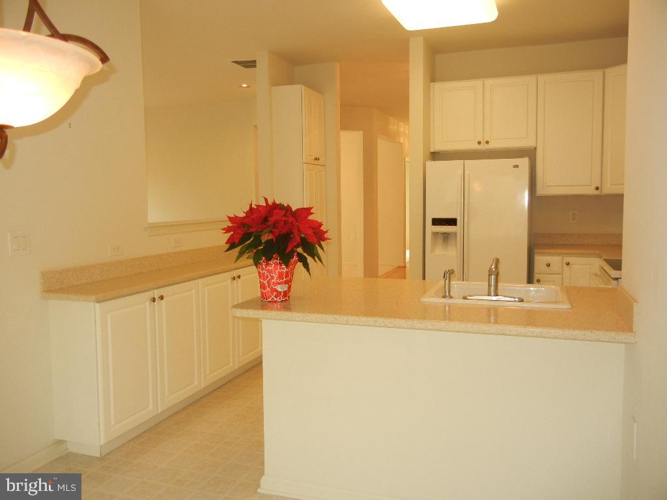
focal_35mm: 30
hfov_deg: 60.0
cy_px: 250
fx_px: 578
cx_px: 334
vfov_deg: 46.8
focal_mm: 5.4
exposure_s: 1/30.2
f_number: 3.5
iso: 165
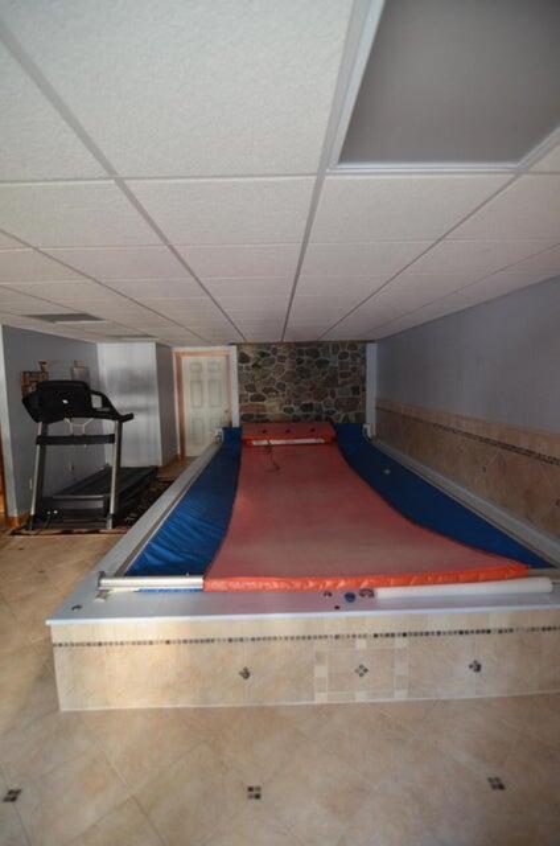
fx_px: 387
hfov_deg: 71.8
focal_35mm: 16
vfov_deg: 95.1
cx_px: 280
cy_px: 423
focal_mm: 11
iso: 800
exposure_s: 1/60
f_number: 2.8
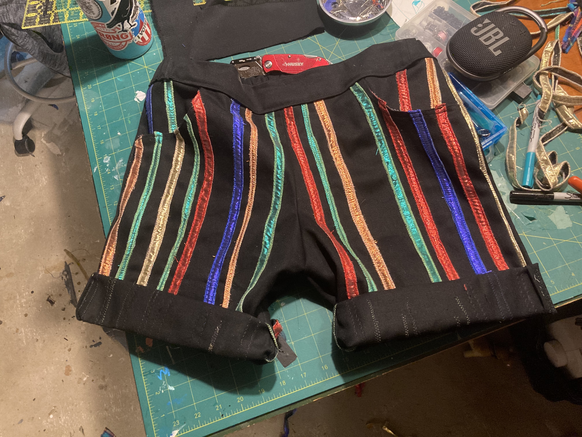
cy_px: 218
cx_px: 291
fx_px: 471
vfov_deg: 49.7
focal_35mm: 28
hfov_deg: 63.4
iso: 400
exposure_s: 1/40
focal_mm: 3.99
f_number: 1.8
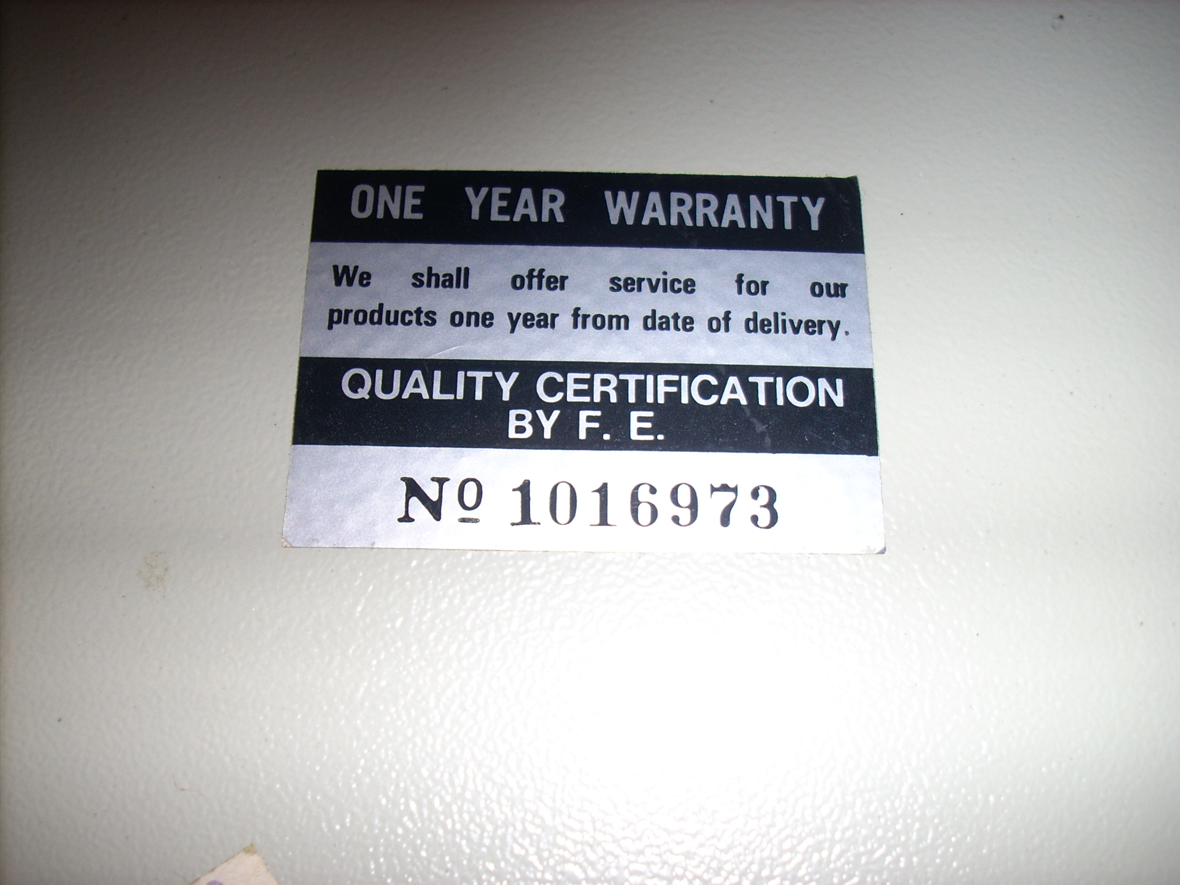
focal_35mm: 37
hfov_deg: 50.1
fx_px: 1261
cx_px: 590
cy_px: 442
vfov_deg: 38.7
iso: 64
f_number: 5.6
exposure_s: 1/60
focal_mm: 6.2
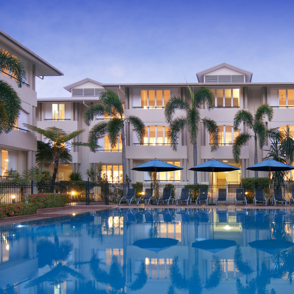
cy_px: 184
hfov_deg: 56.6
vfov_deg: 58.7
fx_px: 258
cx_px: 219
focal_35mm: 27
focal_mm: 11
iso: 400
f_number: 5.6
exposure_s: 1/1.25
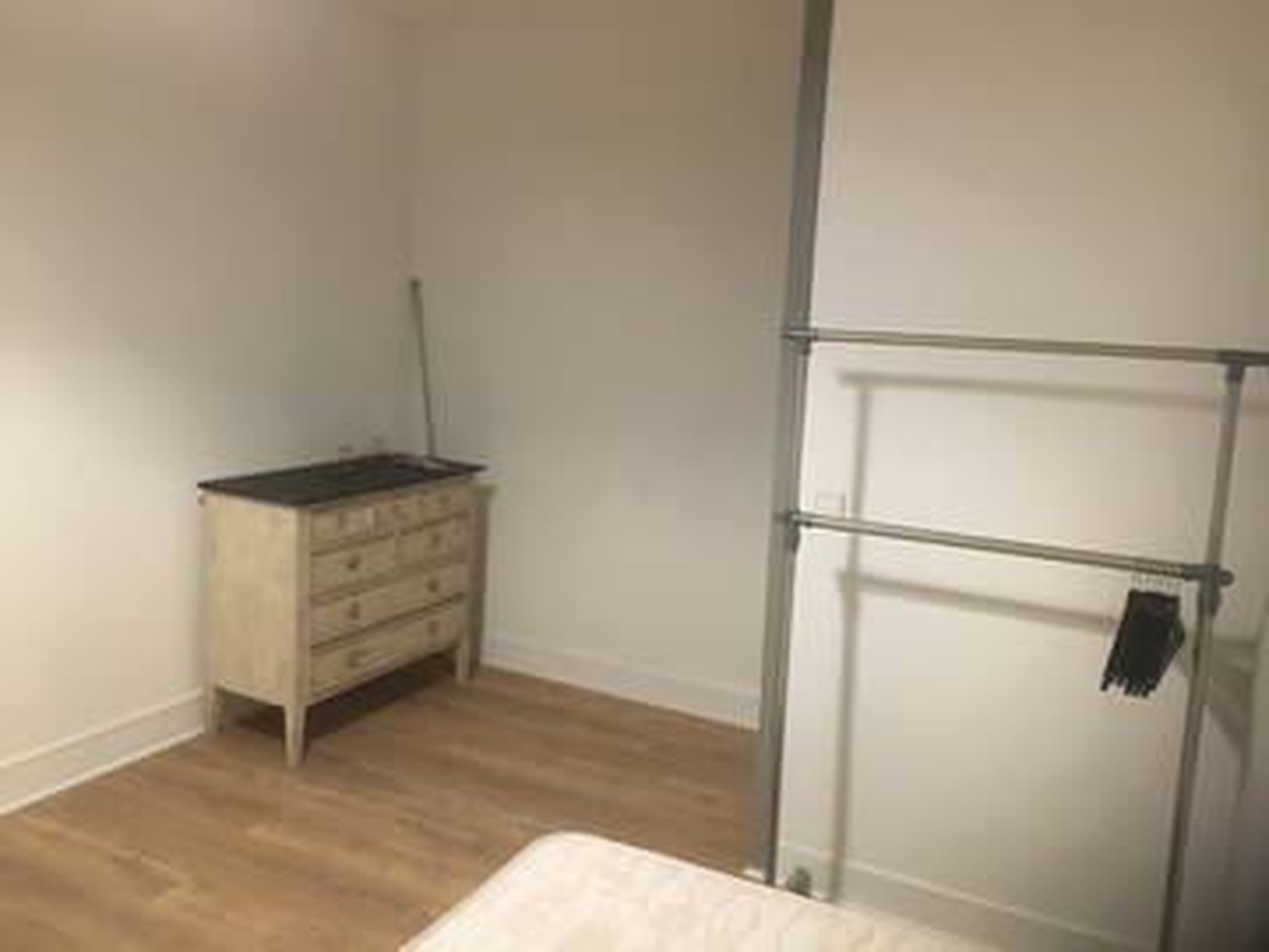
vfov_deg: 48.2
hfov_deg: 61.7
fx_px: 1063
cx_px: 634
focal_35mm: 29
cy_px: 476
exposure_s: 1/20
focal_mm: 4.15
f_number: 2.2
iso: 200
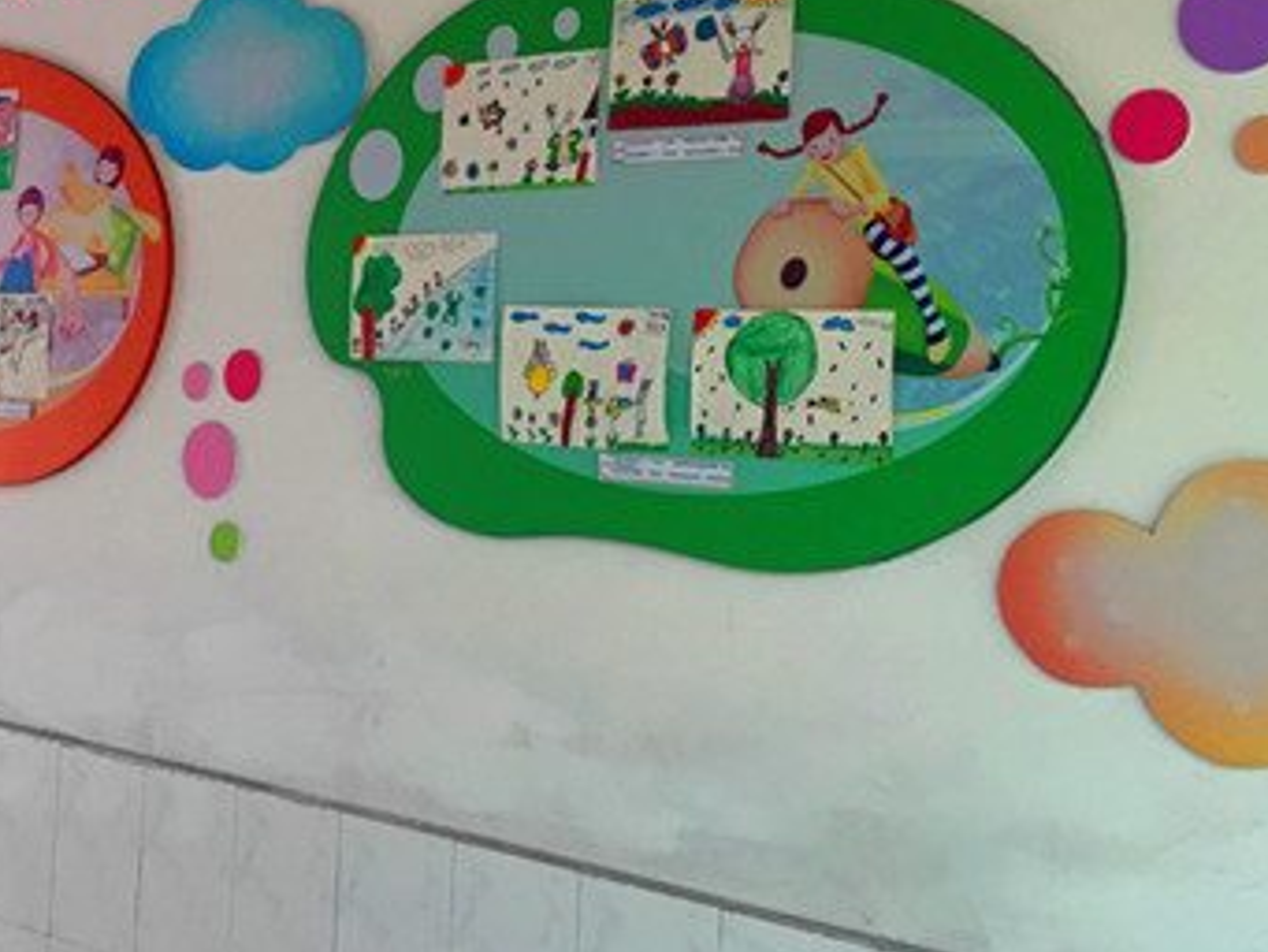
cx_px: 316
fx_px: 1869
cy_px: 249
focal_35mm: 51
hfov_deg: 36.6
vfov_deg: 28.2
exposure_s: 1/40
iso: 32
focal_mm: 4.15
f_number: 2.2
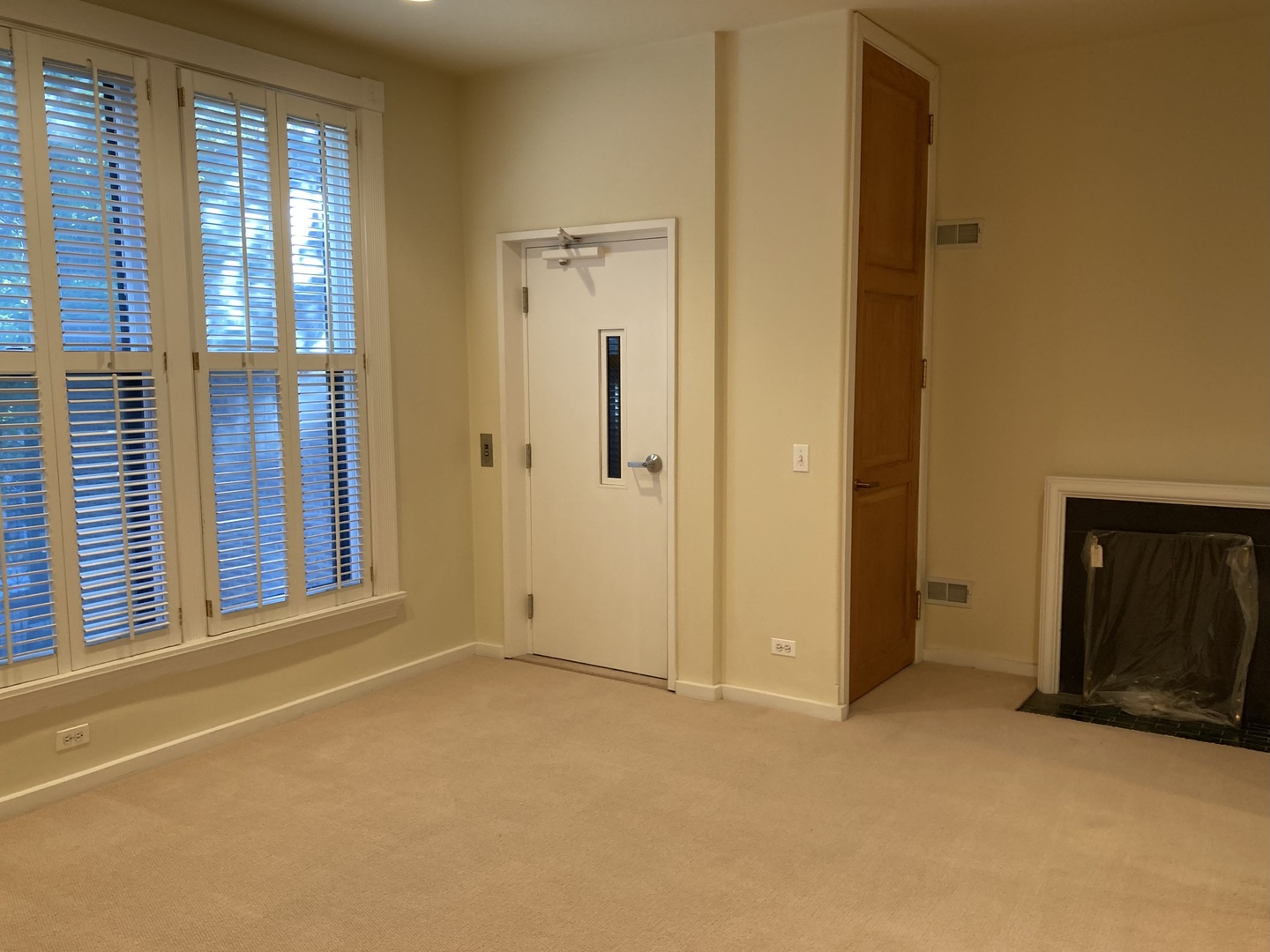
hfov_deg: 63.4
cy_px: 476
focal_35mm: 28
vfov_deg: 49.7
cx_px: 635
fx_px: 1027
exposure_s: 1/60
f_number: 1.8
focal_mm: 3.99
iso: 125
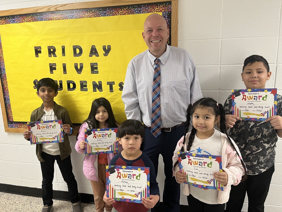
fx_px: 212
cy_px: 106
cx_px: 141
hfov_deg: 67.3
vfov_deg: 53.1
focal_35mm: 26
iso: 200
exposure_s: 1/60
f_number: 1.6
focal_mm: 5.1
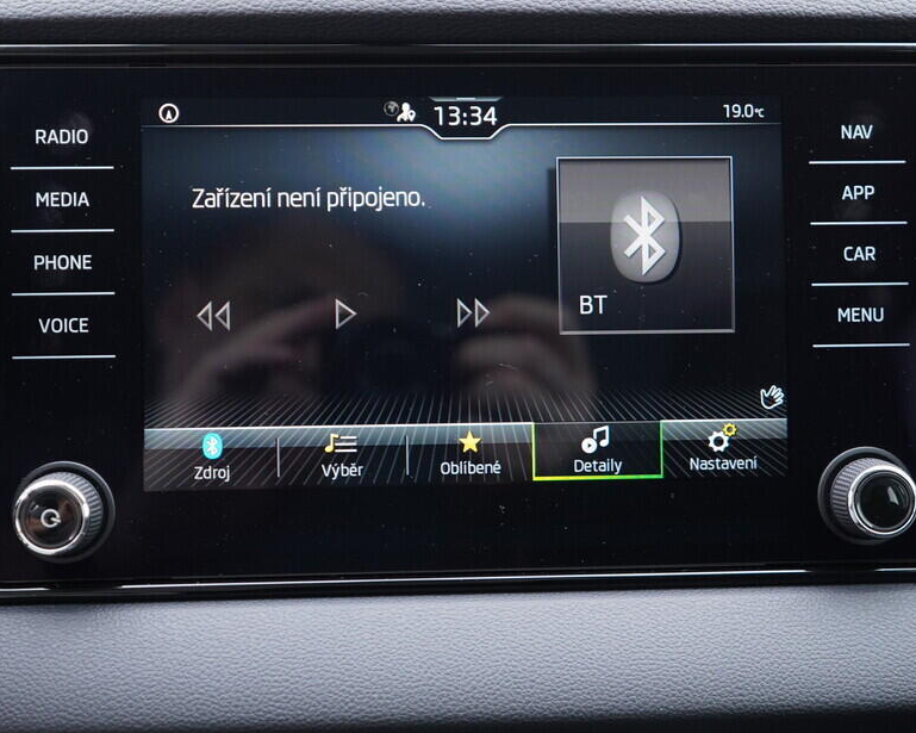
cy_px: 350
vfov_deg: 33.4
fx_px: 1220
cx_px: 455
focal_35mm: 45
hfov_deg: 41.2
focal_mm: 24
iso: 500
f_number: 2.8
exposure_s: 1/40
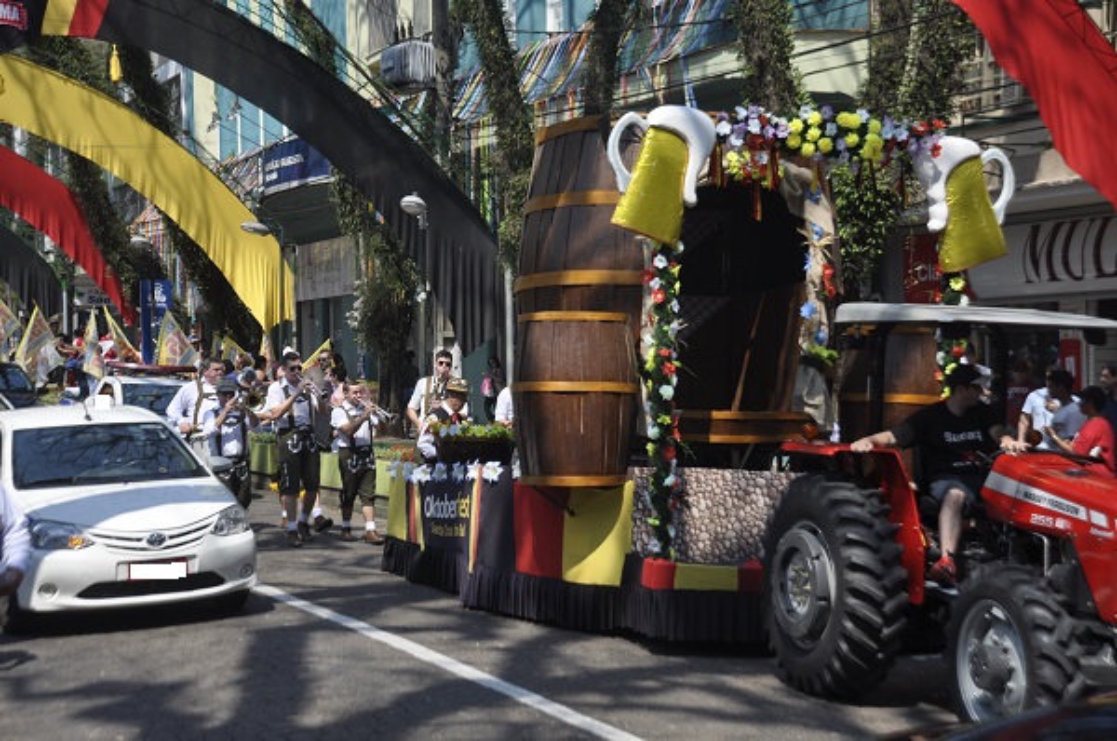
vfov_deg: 22.5
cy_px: 370
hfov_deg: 33.4
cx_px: 558
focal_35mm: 60
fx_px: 1859
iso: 200
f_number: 4.5
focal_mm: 40
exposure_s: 1/800
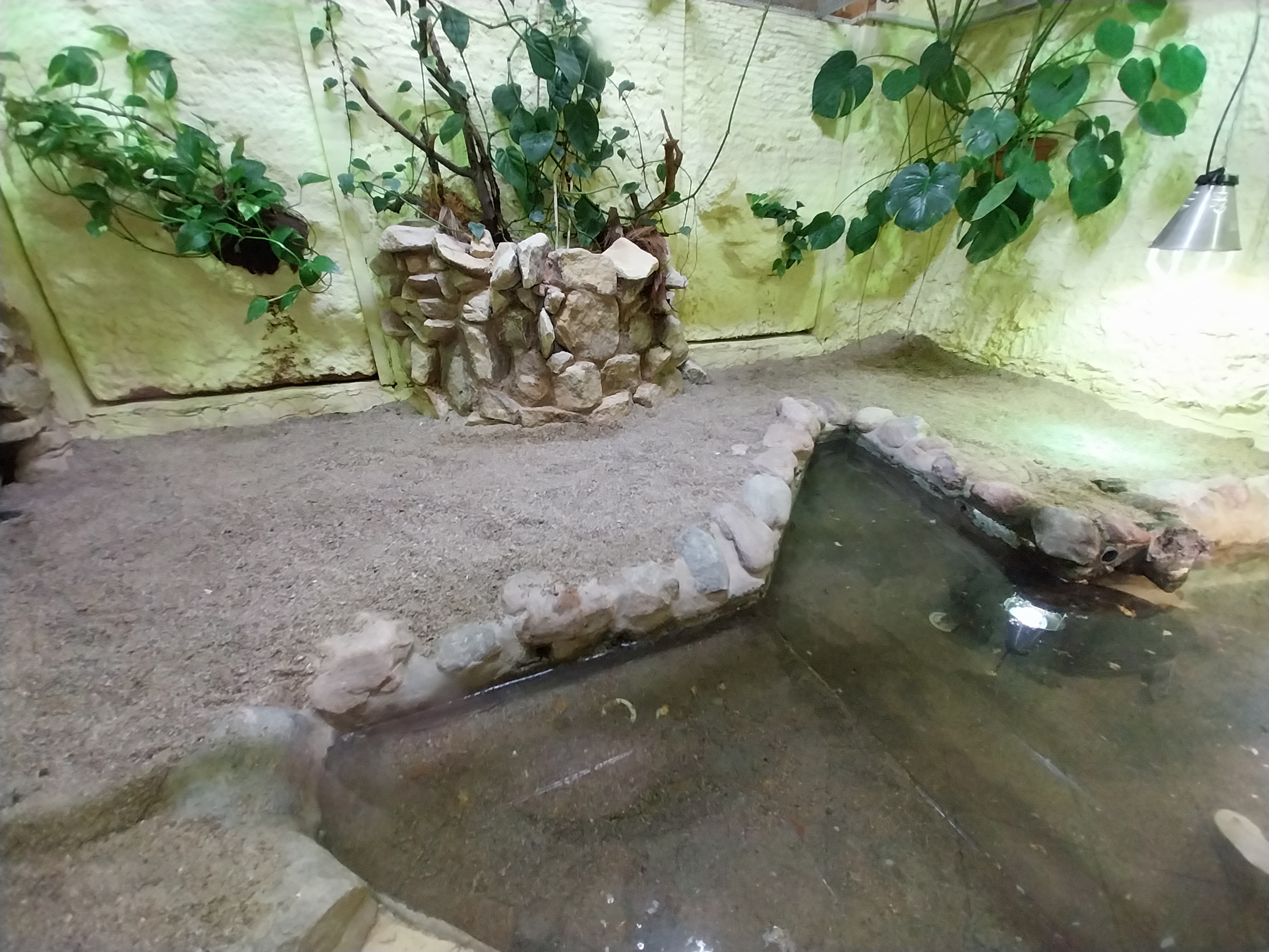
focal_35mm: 13
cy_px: 476
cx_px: 634
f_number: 2.2
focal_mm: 1.13
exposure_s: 1/50.1
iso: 200
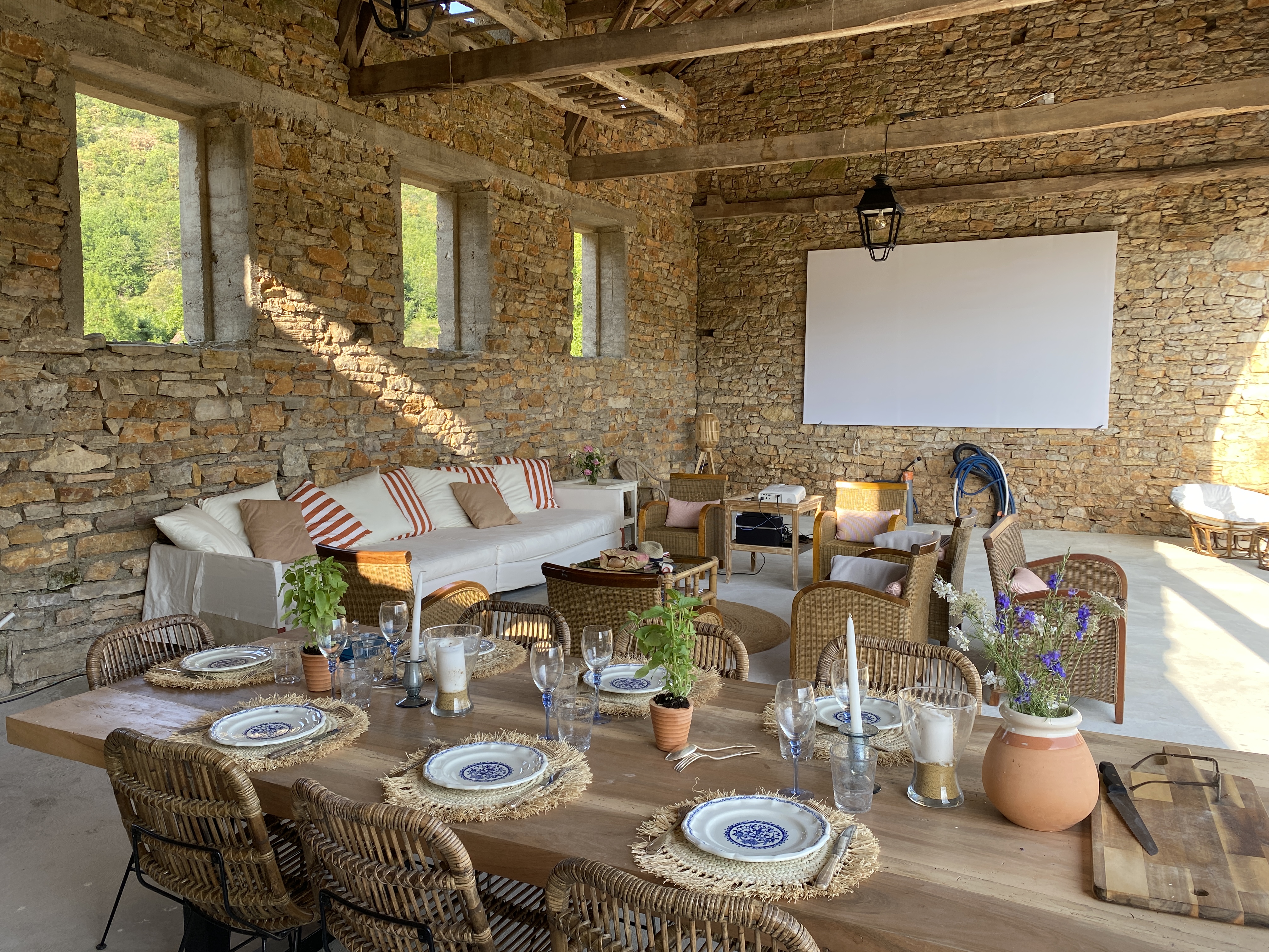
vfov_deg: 53.1
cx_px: 634
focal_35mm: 26
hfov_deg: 67.3
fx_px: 953
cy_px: 476
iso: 32
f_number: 1.8
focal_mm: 4.25
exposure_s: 1/235
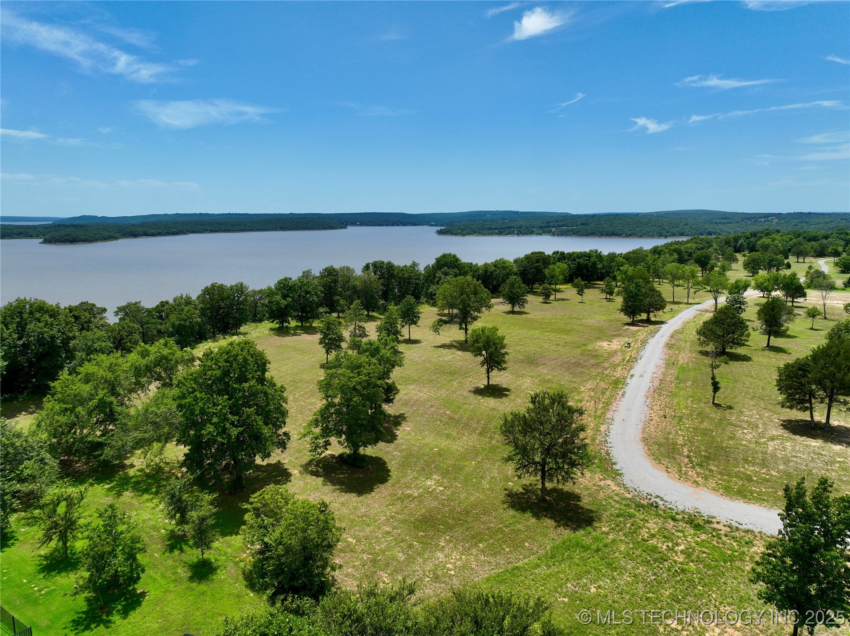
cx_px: 425
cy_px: 318
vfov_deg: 56.8
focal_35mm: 24
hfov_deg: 71.6
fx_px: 589
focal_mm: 12.29
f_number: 2.8
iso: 120
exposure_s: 1/2000
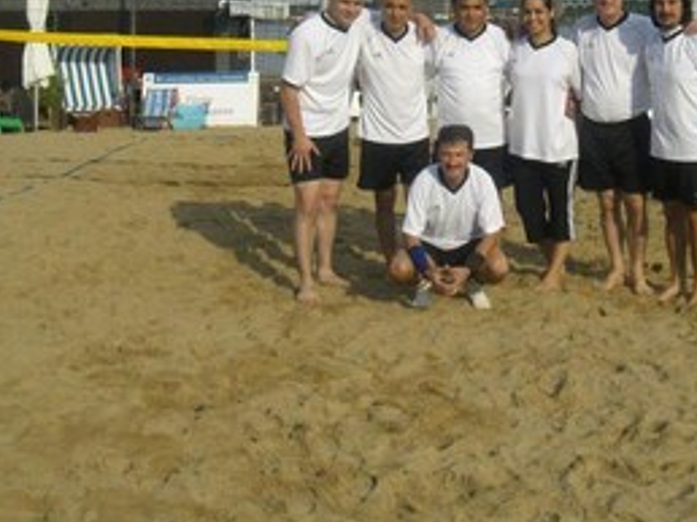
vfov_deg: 24.6
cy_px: 160
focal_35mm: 59
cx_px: 475
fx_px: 1187
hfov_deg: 32.4
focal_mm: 6.3
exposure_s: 1/800
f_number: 4.4
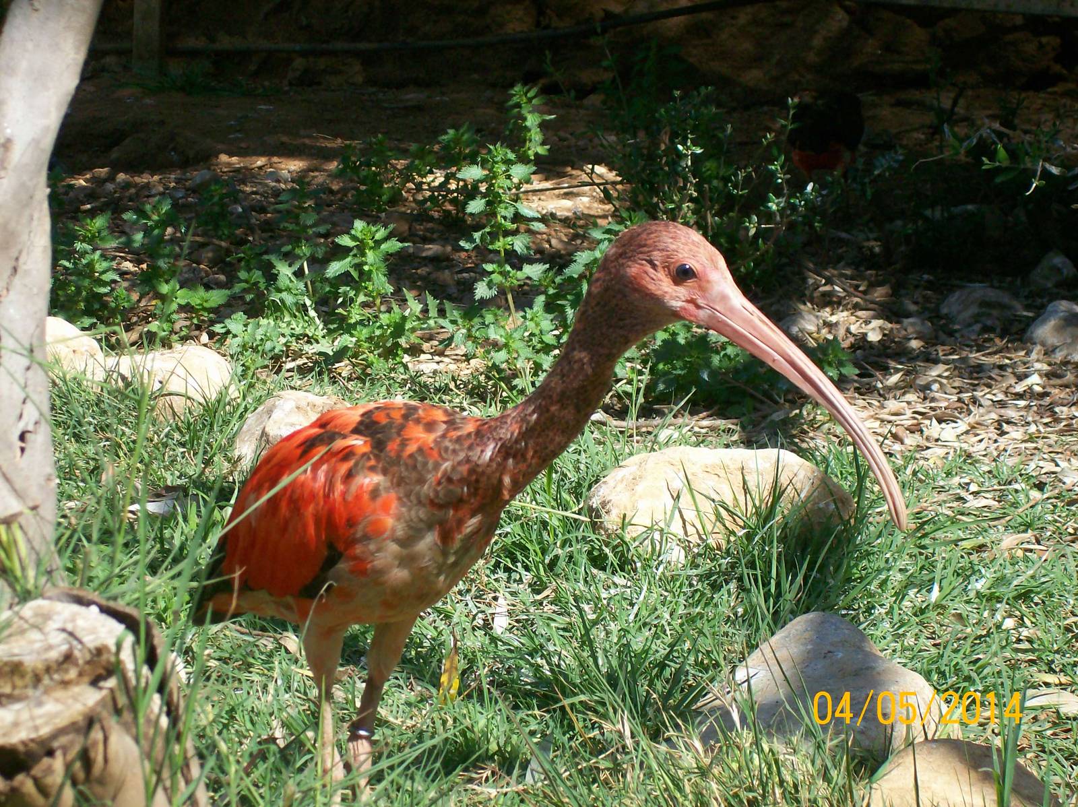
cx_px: 539
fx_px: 3361
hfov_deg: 18.2
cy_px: 404
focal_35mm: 108
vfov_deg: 13.7
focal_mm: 18
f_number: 4.8
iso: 80
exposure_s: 1/305
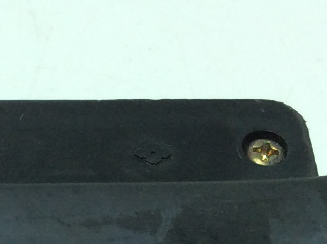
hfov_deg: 15.3
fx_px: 1170
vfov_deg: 11.4
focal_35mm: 124
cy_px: 371
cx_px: -80
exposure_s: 1/270
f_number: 2.4
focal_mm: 3.3
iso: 32
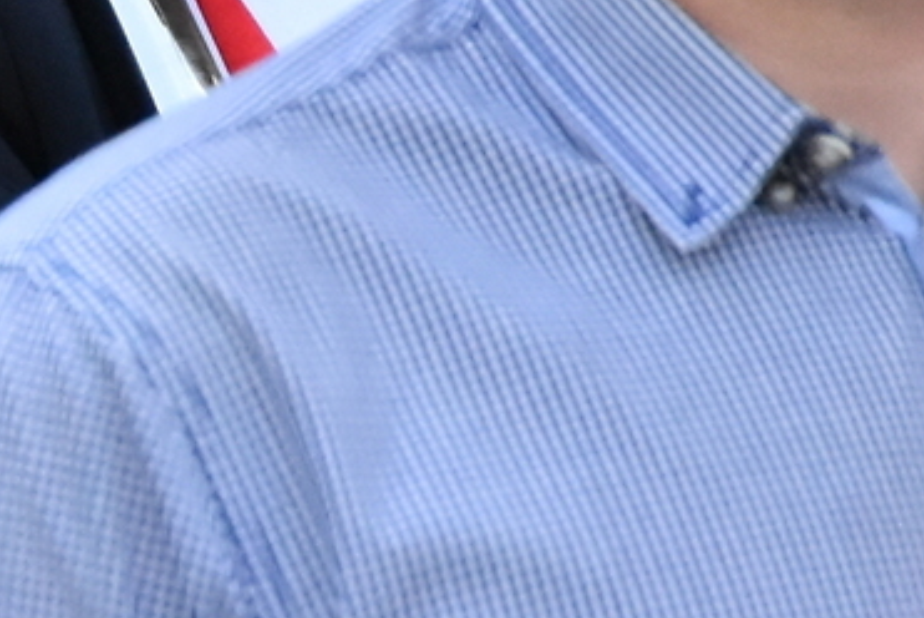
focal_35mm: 840
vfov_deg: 1.6
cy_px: 162
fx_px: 21568
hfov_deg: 2.4
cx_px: -867
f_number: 5.6
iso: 3200
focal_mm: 105
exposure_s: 1/3200
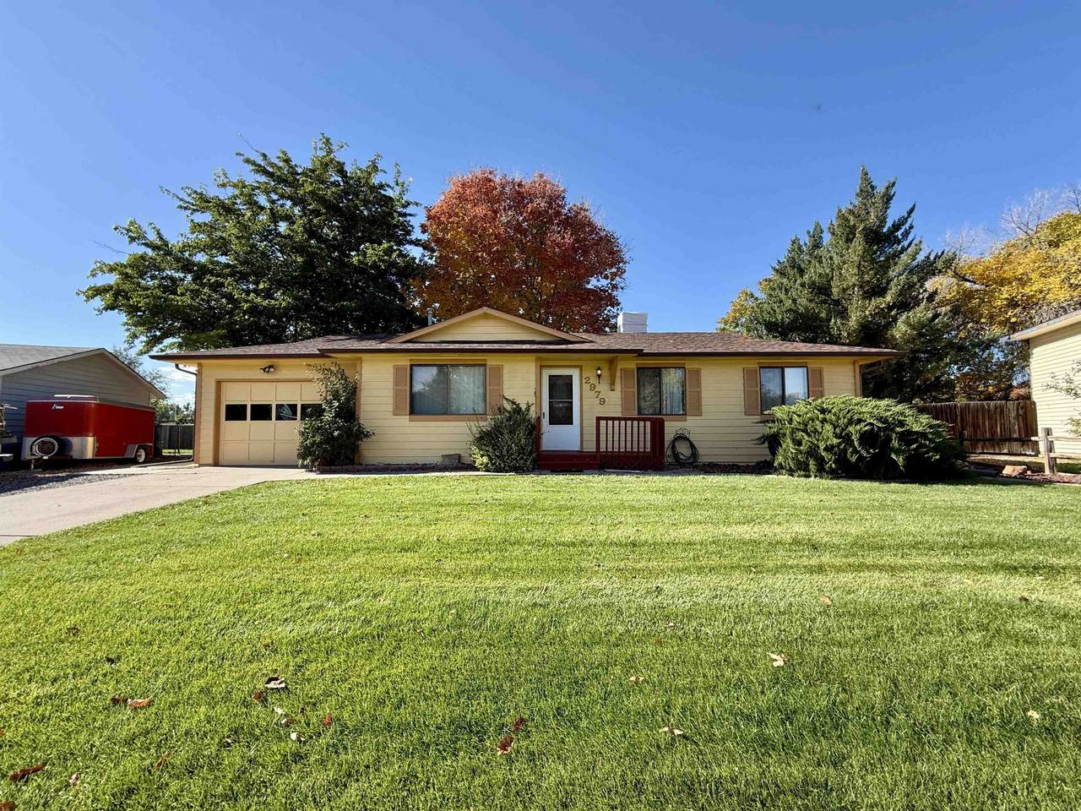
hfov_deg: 102.1
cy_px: 406
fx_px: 437
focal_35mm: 14
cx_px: 540
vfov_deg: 85.7
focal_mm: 2.22
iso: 50
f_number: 2.2
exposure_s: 1/686
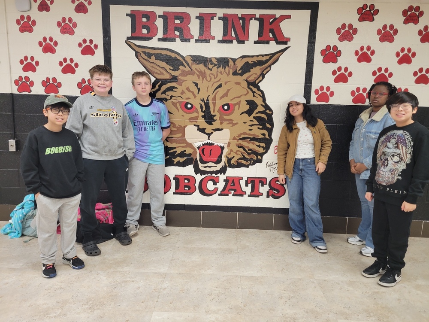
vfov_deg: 53.1
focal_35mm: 26
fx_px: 322
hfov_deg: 67.3
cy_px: 161
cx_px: 214
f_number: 1.8
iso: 200
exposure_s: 1/60
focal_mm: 5.4
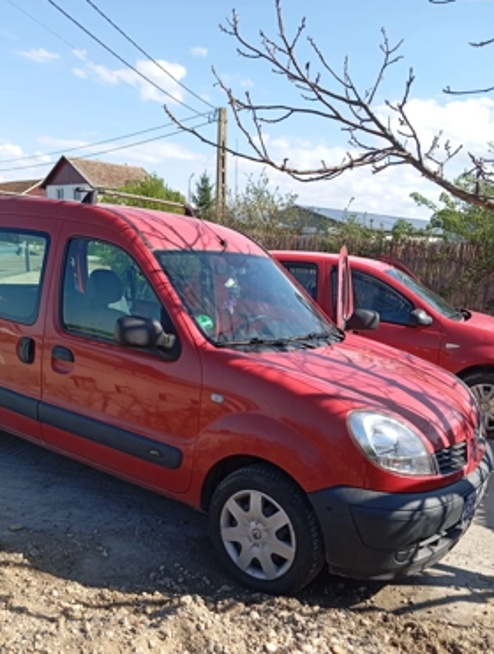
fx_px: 569
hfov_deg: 46.9
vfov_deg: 59.8
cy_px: 342
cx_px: 231
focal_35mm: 30
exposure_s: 1/412
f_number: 1.8
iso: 116
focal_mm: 4.22
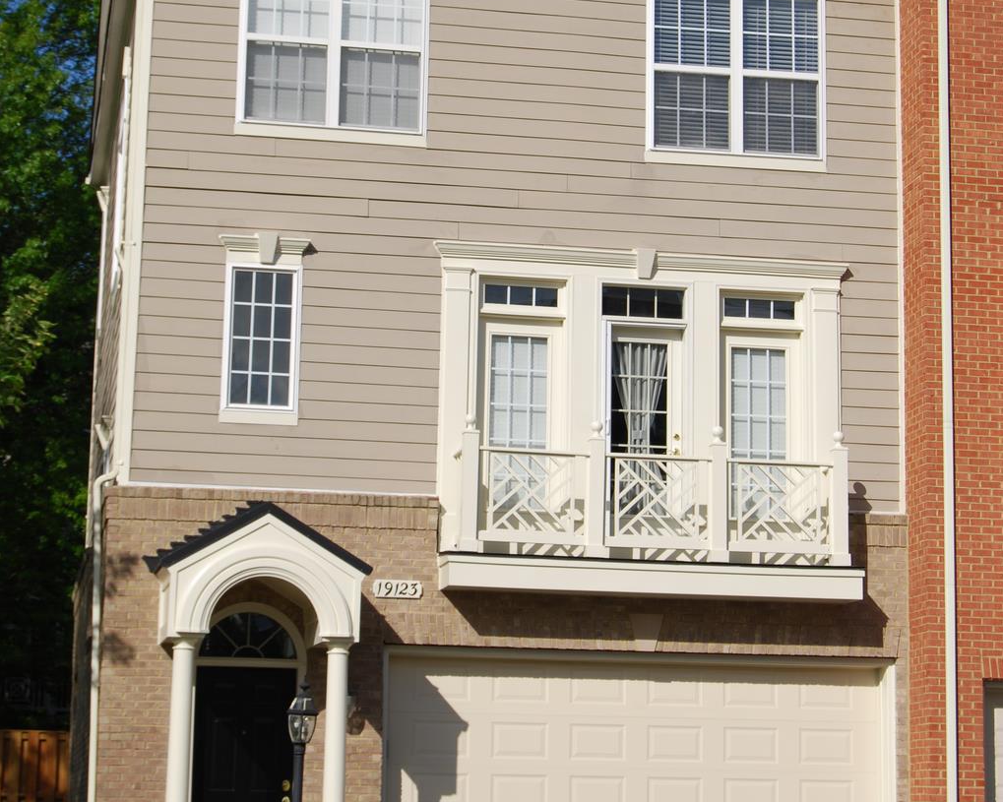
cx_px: 505
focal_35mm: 85
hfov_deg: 22.5
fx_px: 2523
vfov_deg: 18.0
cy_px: 268
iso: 100
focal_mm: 40
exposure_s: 1/400
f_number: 10
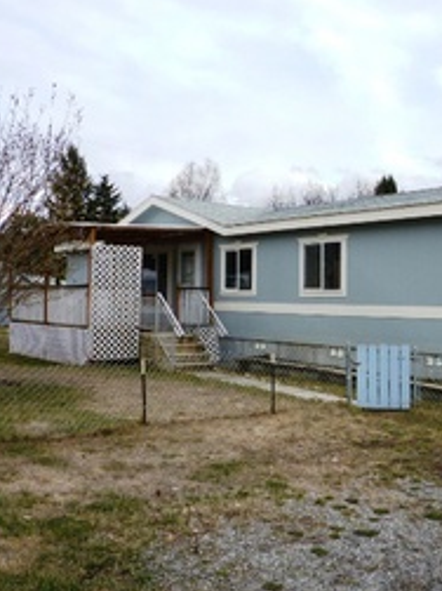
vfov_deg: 46.8
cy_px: 297
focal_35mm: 40
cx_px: 334
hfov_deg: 35.1
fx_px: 682
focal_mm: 5.2
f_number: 3.3
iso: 80
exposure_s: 1/200
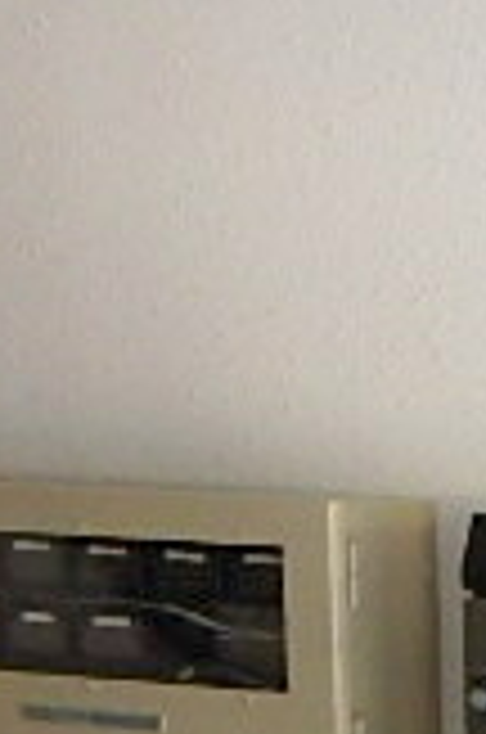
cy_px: 626
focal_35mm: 86
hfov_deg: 11.2
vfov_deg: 23.2
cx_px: 1382
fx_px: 1749
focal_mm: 3.7
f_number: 3.5
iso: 640
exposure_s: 1/30
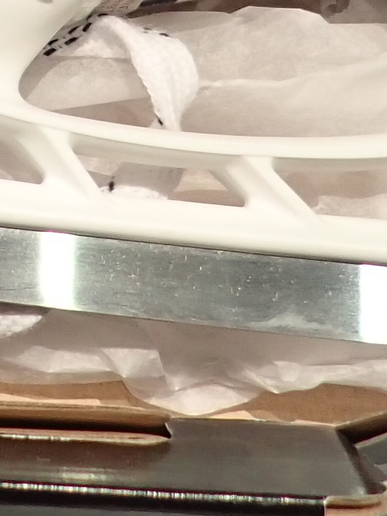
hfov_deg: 12.7
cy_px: -290
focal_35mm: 113
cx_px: -124
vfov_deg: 15.8
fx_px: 1684
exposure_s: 1/50
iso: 200
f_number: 2
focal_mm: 4.5
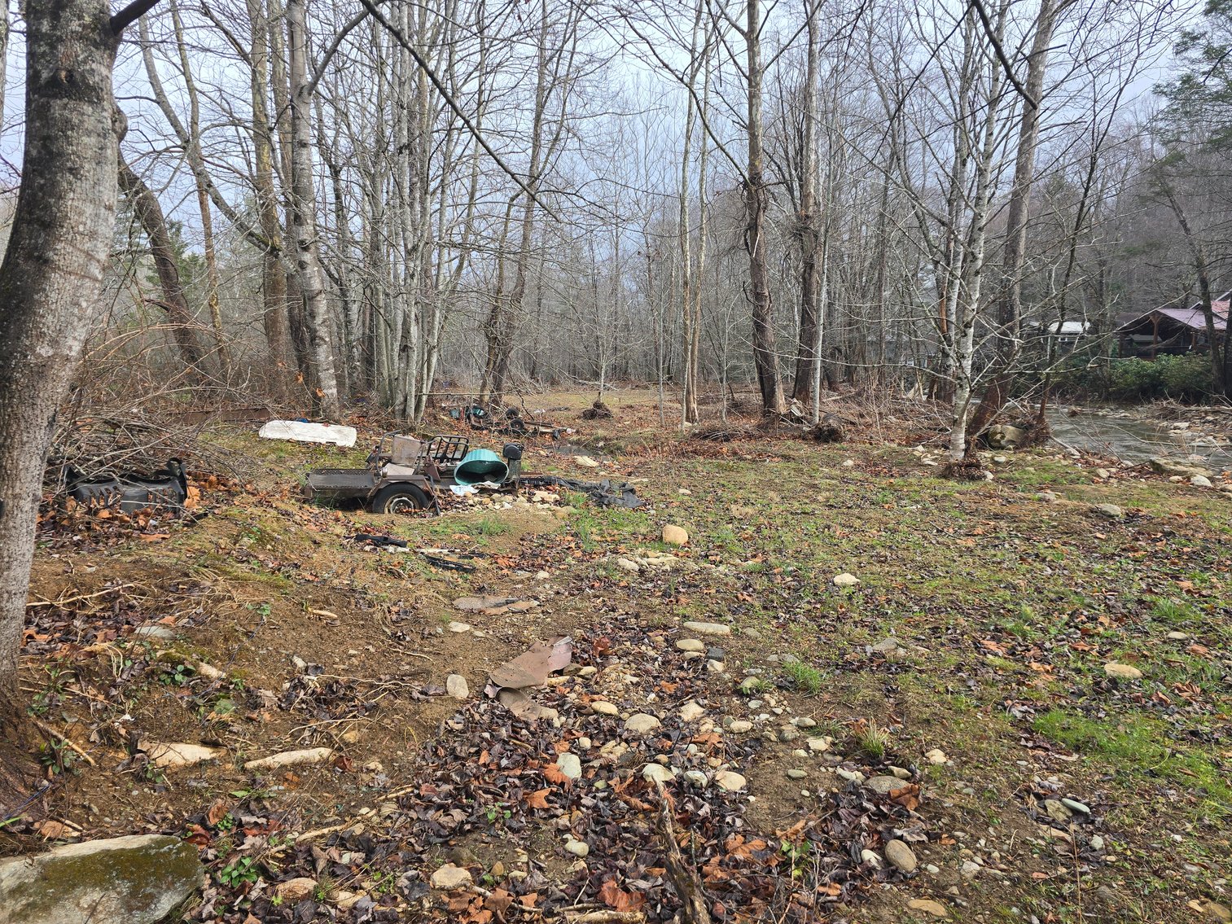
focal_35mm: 23
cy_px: 462
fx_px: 819
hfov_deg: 73.9
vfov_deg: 58.9
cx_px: 616
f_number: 1.7
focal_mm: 6.3
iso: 12
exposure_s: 1/208
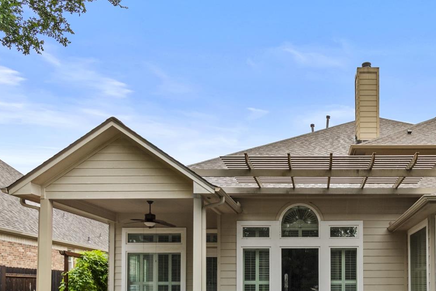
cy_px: 280
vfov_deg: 38.4
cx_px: 311
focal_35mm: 31
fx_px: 375
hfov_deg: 58.1
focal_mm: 10
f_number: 9
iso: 200
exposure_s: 1/25
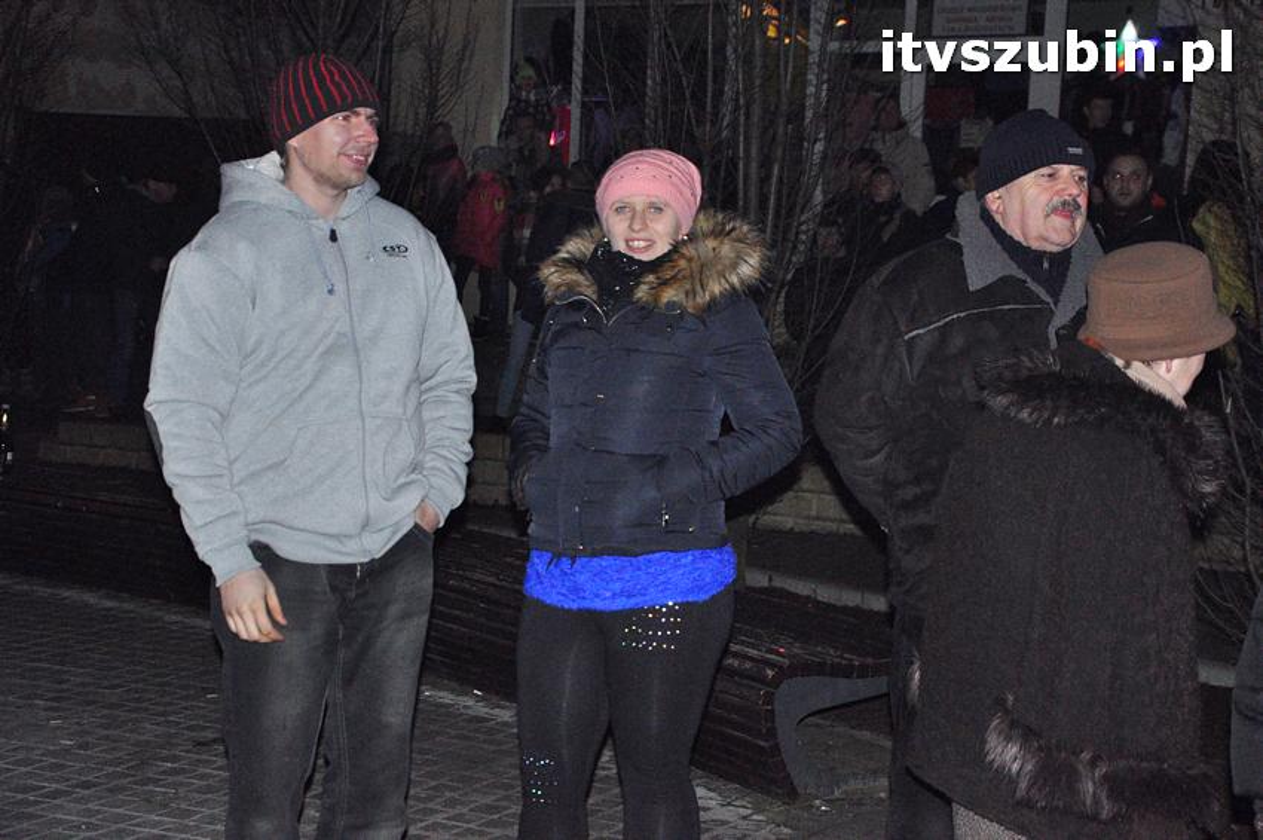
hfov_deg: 29.9
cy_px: 420
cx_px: 632
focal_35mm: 68
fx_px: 2366
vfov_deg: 20.1
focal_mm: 45
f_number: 5.6
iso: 3200
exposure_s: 1/60
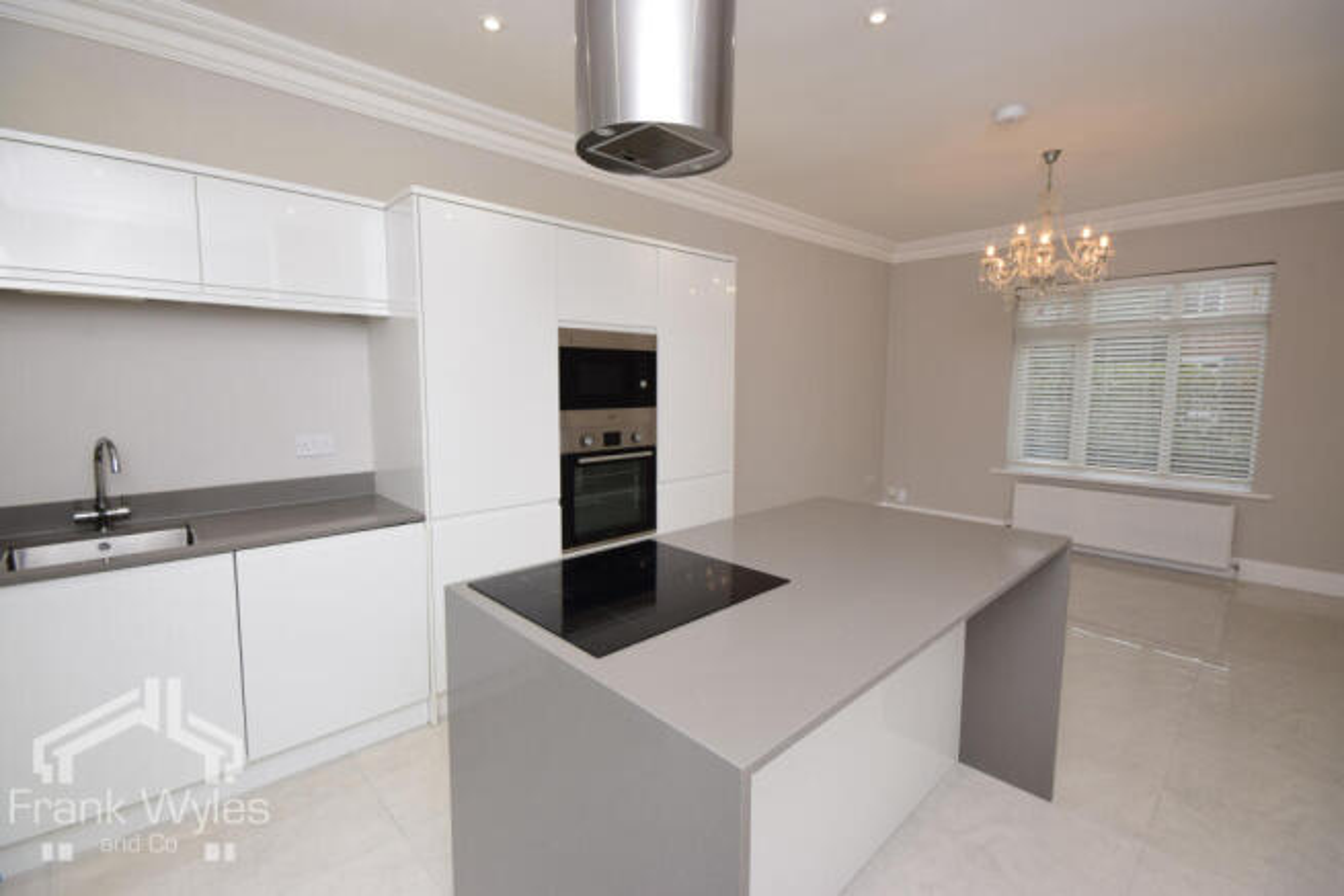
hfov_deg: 100.4
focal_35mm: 15
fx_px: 560
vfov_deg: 77.4
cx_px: 672
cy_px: 448
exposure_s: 1/60
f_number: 14
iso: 640
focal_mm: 10
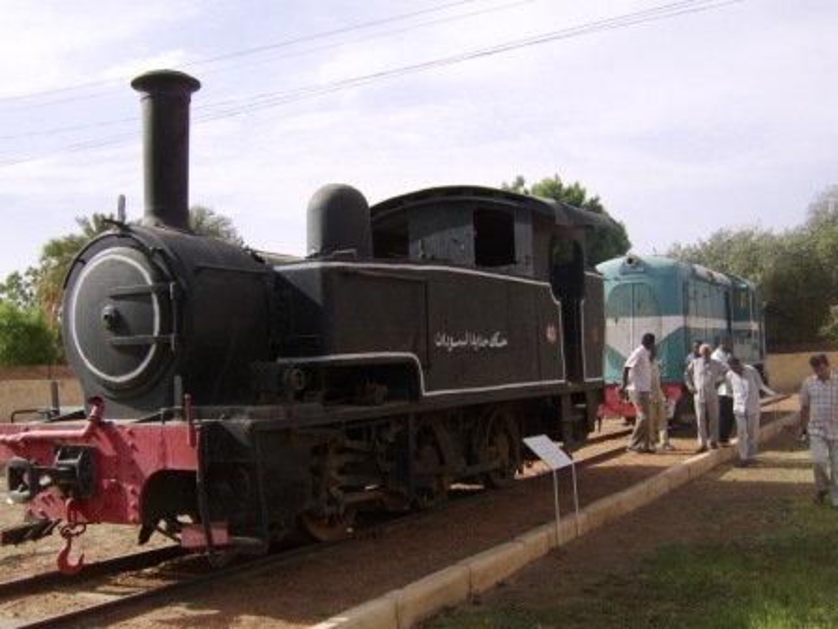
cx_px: 419
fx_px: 750
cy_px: 314
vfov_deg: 45.4
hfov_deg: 58.4
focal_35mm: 31
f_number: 6.7
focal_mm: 8.13
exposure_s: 1/250
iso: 71
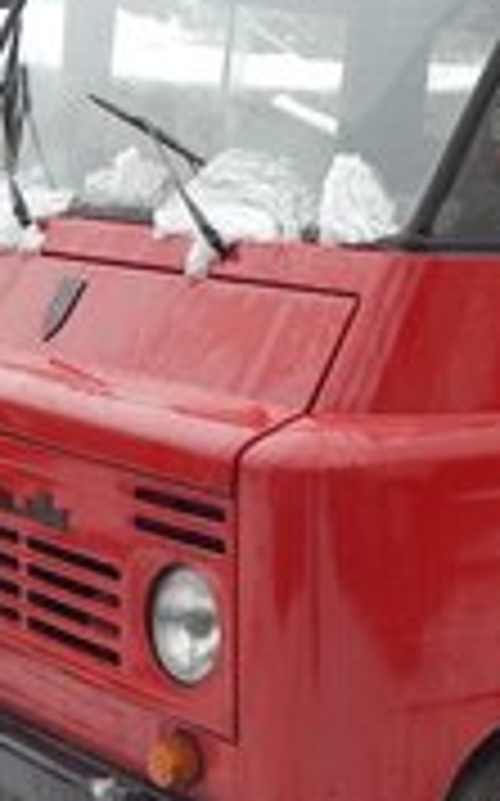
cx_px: 387
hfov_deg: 17.5
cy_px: 392
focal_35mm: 74
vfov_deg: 27.9
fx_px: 1616
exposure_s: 1/160
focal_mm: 5.6
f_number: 3.2
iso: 125
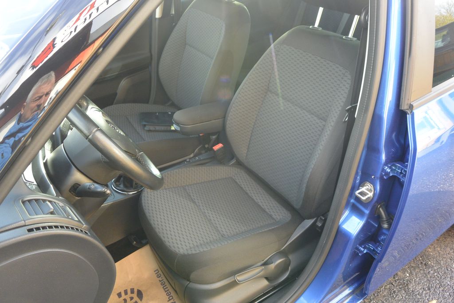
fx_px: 341
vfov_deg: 47.9
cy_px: 152
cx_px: 227
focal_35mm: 27
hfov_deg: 67.4
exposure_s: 1/125
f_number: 3.5
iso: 320
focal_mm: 10
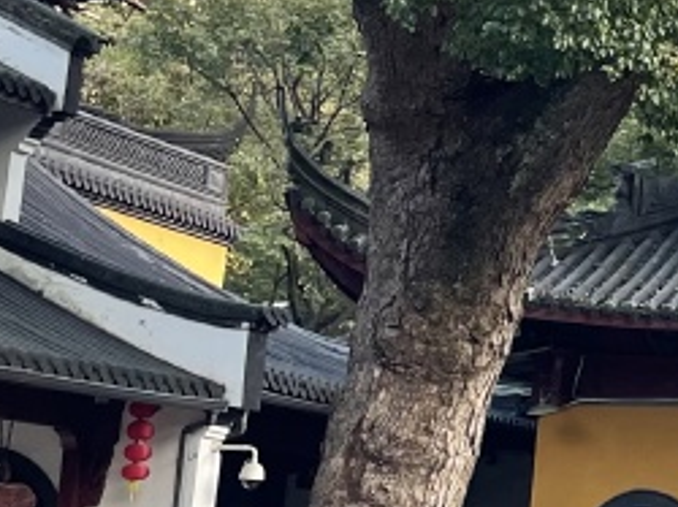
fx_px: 2446
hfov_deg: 13.4
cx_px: 1391
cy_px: 122
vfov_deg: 11.8
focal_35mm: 125
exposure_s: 1/188
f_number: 1.6
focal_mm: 4.2
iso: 32
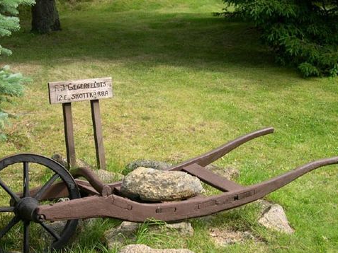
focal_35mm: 51
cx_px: 144
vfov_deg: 28.5
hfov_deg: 37.4
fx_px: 498
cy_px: 147
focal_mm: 8
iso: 100
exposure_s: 1/342
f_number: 2.8
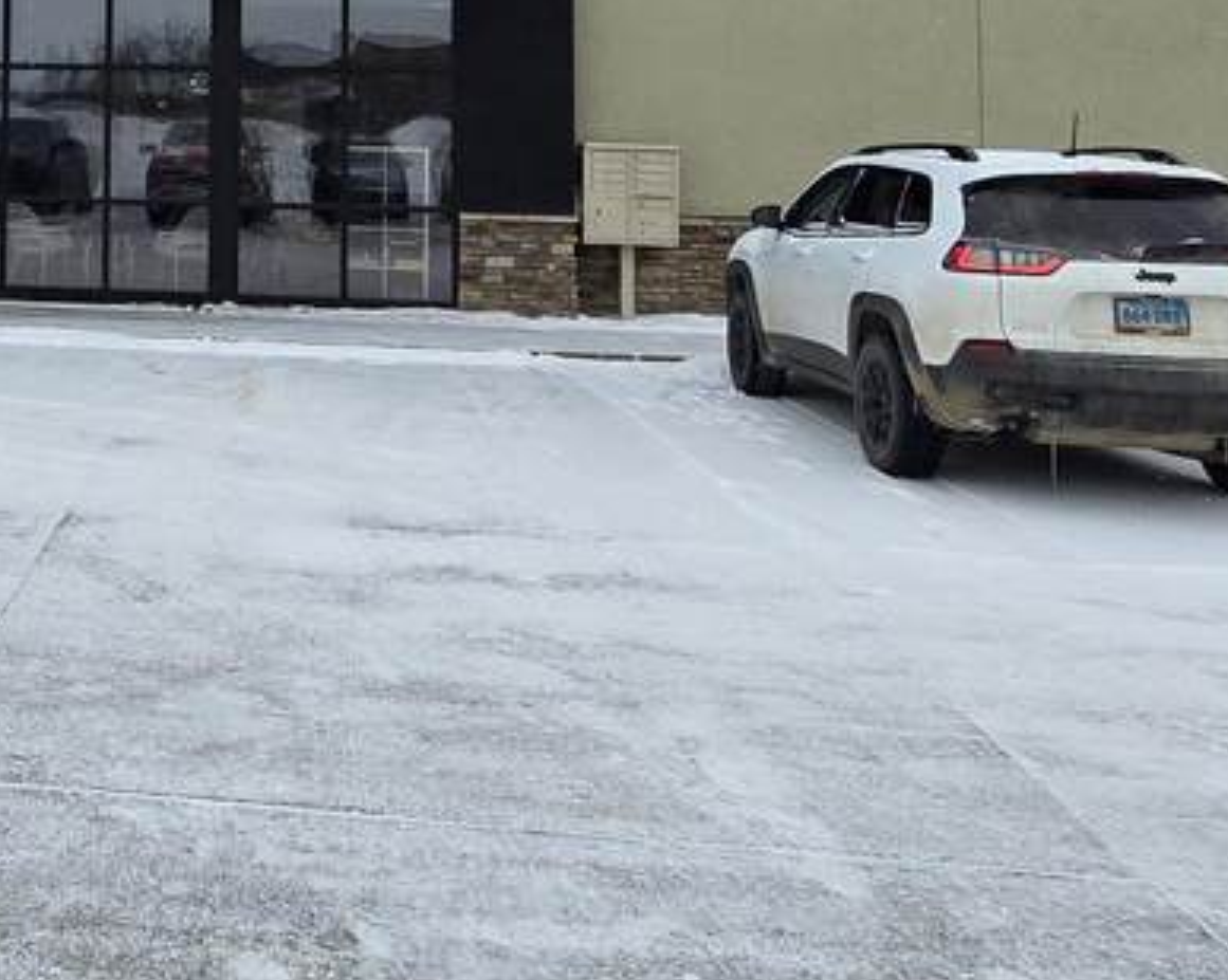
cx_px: -16
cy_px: -6
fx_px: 1525
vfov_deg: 32.7
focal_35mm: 42
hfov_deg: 38.6
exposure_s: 1/2000
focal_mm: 2.2
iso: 80
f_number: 2.2
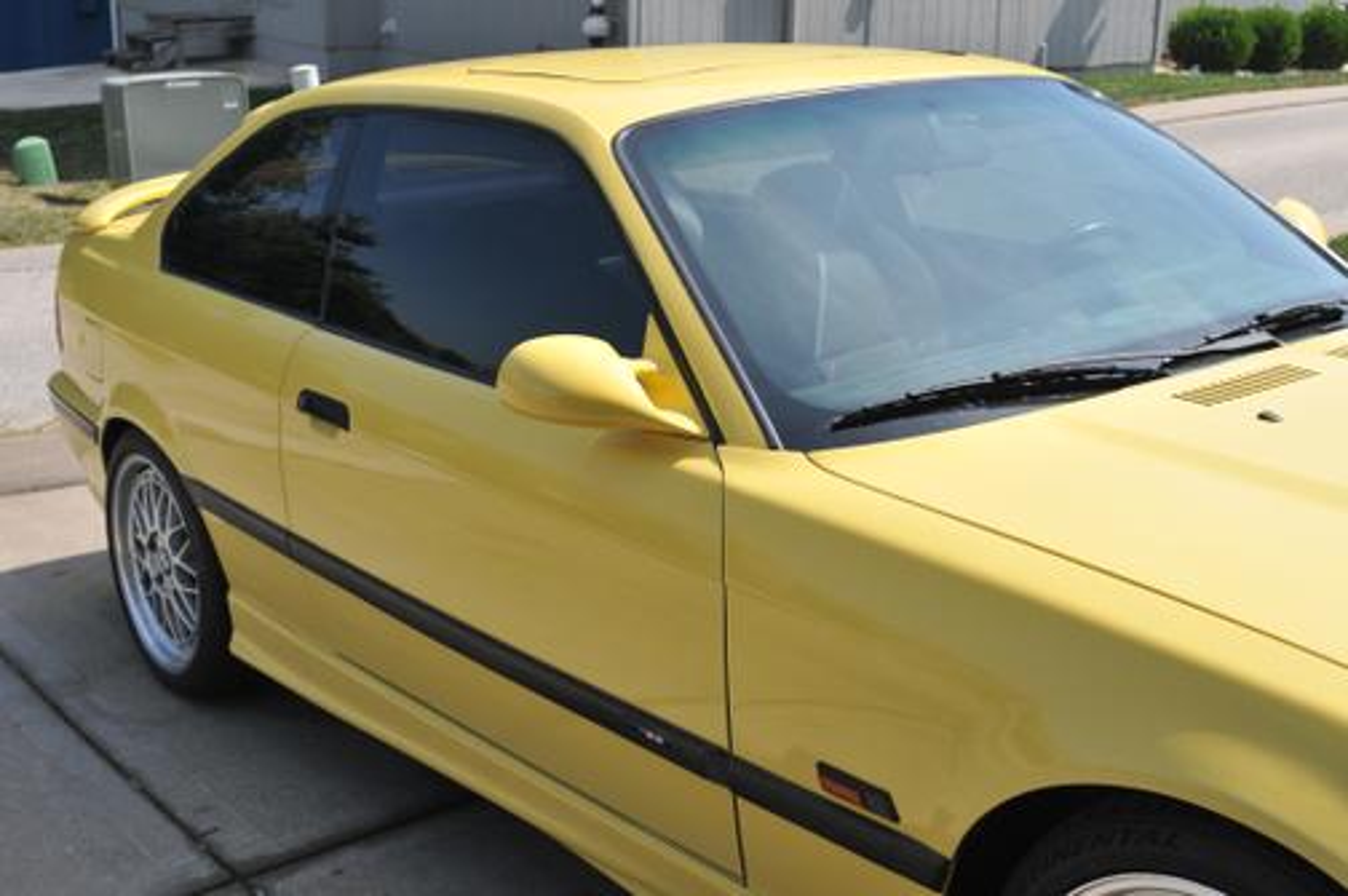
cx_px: 674
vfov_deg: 28.9
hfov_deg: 42.4
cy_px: 448
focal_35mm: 46
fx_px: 1739
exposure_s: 1/1600
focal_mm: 31
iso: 400
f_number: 7.1
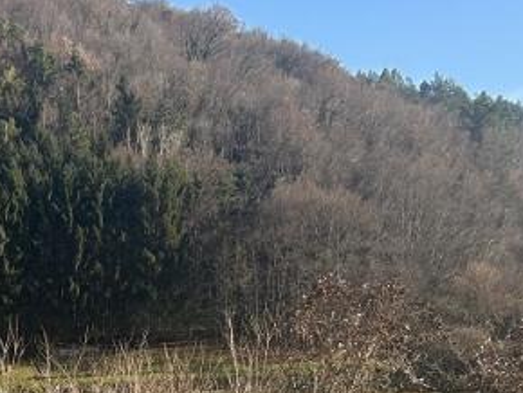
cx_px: -159
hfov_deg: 20.7
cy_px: 559
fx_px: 1300
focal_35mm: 86
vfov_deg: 16.0
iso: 50
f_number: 1.5
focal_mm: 5.7
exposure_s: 1/1361
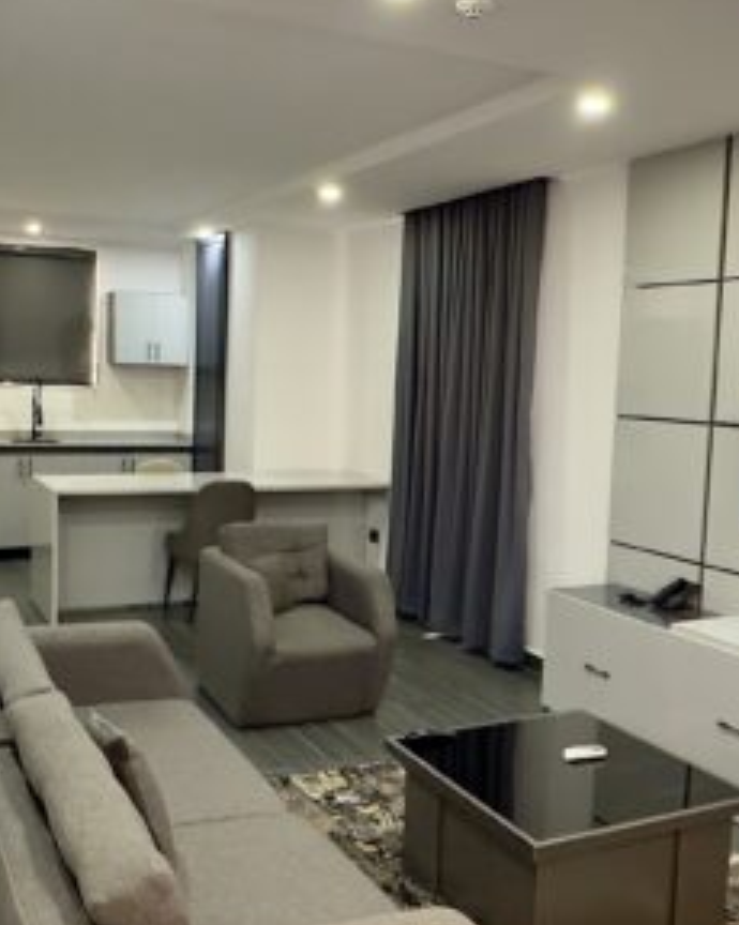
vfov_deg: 49.1
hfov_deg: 40.1
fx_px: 1013
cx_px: 347
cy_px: 454
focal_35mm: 37
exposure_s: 1/50
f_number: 2.2
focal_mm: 2.22
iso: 1000
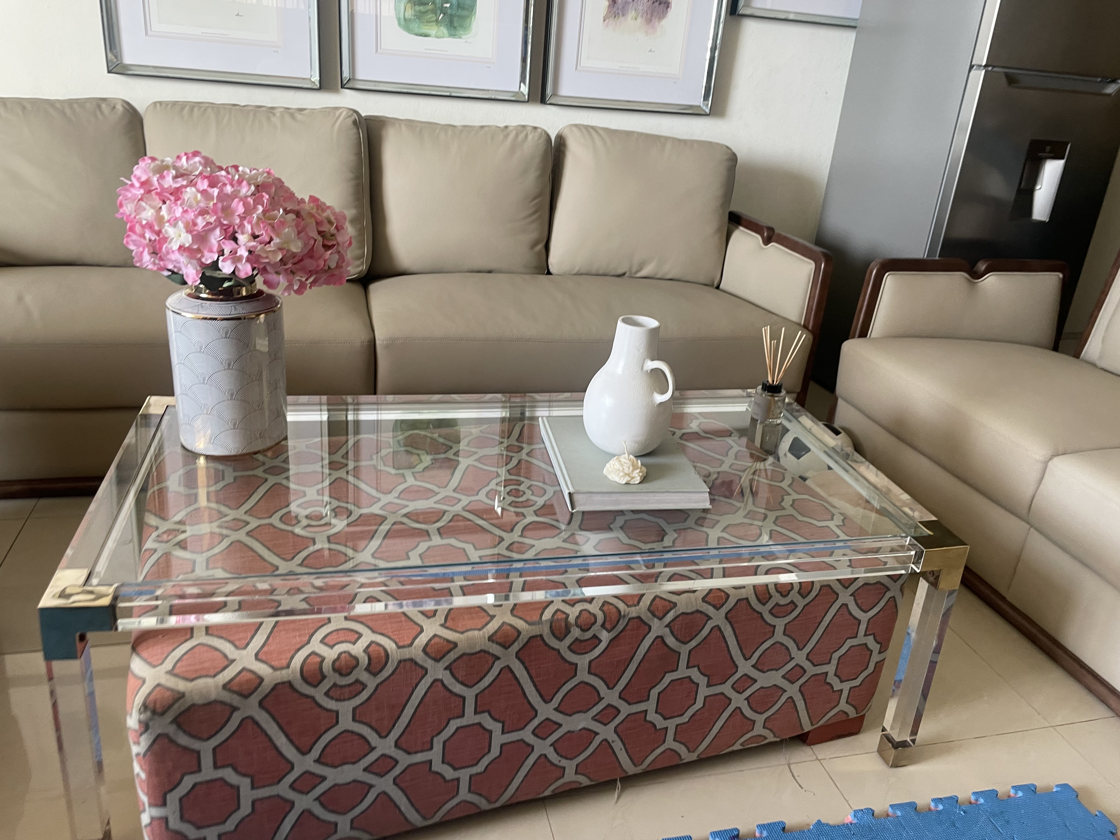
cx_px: 560
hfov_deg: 67.3
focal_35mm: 26
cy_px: 420
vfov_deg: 53.1
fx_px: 841
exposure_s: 1/60
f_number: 1.6
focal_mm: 4.2
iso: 80
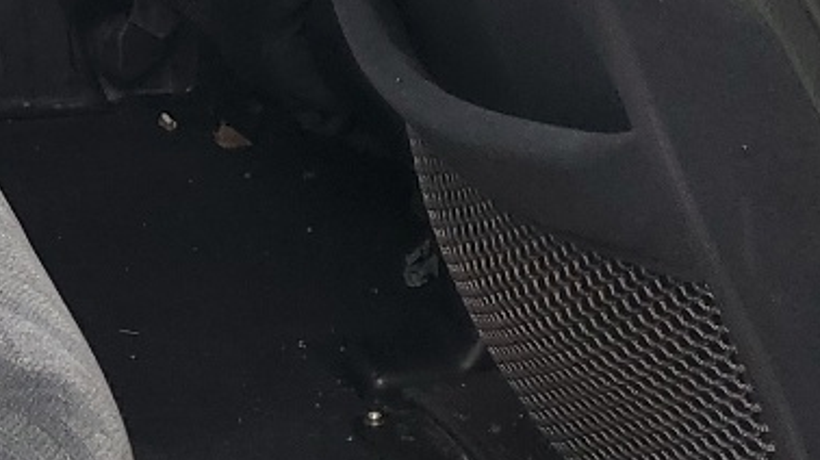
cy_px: -310
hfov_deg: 16.5
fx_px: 2607
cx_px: -351
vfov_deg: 9.7
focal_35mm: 120
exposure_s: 1/159
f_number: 1.5
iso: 50
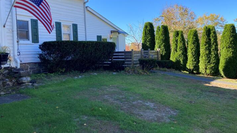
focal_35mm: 31
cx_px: 119
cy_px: 59
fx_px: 195
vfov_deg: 37.7
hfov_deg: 62.6
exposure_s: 1/528
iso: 20
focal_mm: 3.99
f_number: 1.8
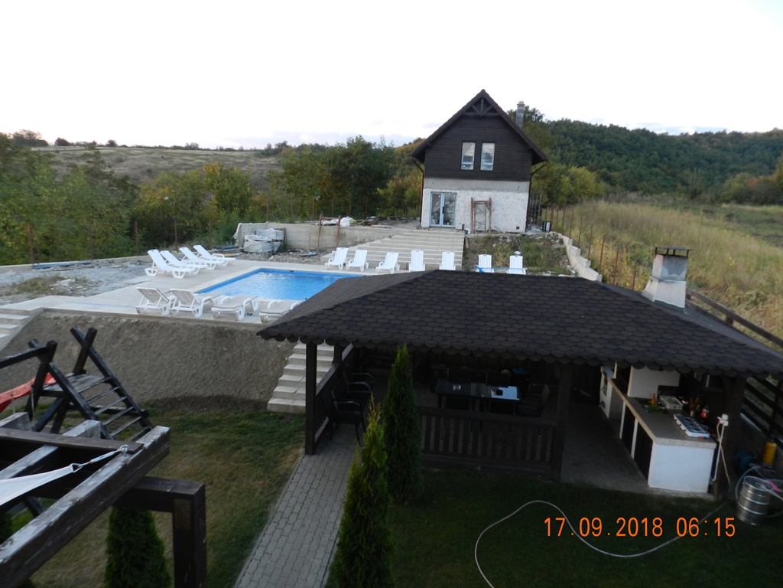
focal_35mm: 23
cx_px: 392
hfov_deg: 73.9
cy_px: 294
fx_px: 520
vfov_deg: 58.9
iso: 160
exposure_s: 1/50
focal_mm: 4
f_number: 3.4
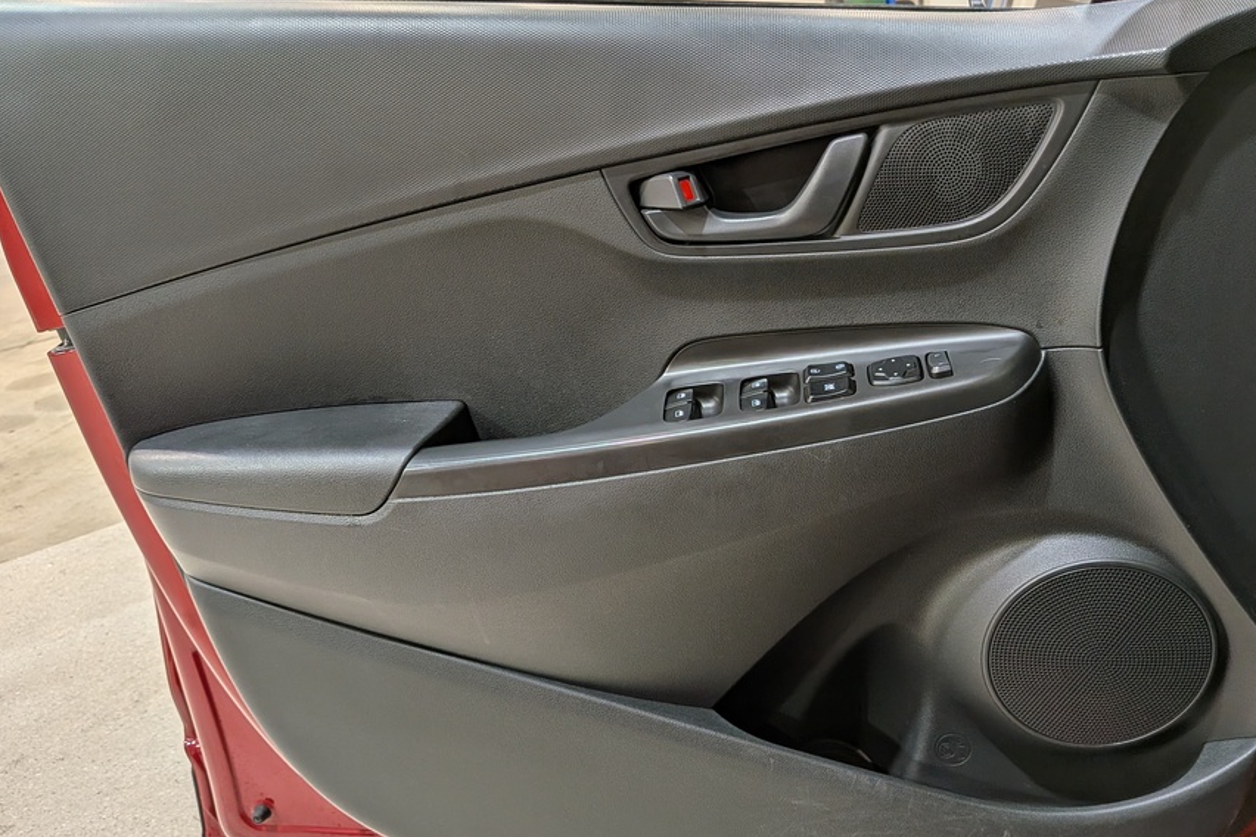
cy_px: 441
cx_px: 681
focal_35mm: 30
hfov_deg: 61.8
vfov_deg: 43.6
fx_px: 1047
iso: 28
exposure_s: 1/199
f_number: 1.7
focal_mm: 4.53
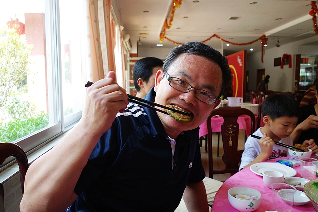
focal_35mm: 28
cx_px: 159
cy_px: 106
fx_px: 247
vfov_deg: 46.4
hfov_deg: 65.5
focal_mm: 10.4
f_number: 2.5
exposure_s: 1/100
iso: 125
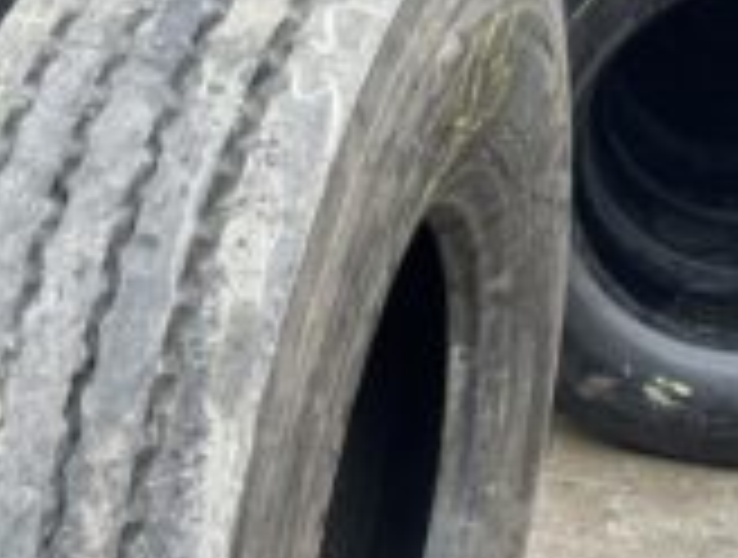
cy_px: 529
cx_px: 166
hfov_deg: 28.0
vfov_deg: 21.1
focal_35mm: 68
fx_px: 1454
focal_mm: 4.2
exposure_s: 1/121
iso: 40
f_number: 1.6
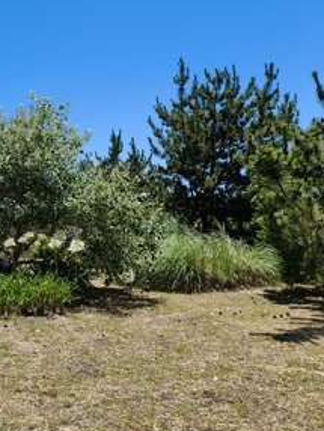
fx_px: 498
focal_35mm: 40
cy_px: 217
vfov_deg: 46.8
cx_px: 29
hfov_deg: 33.9
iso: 80
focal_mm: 4.94
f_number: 1.5
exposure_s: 1/2771
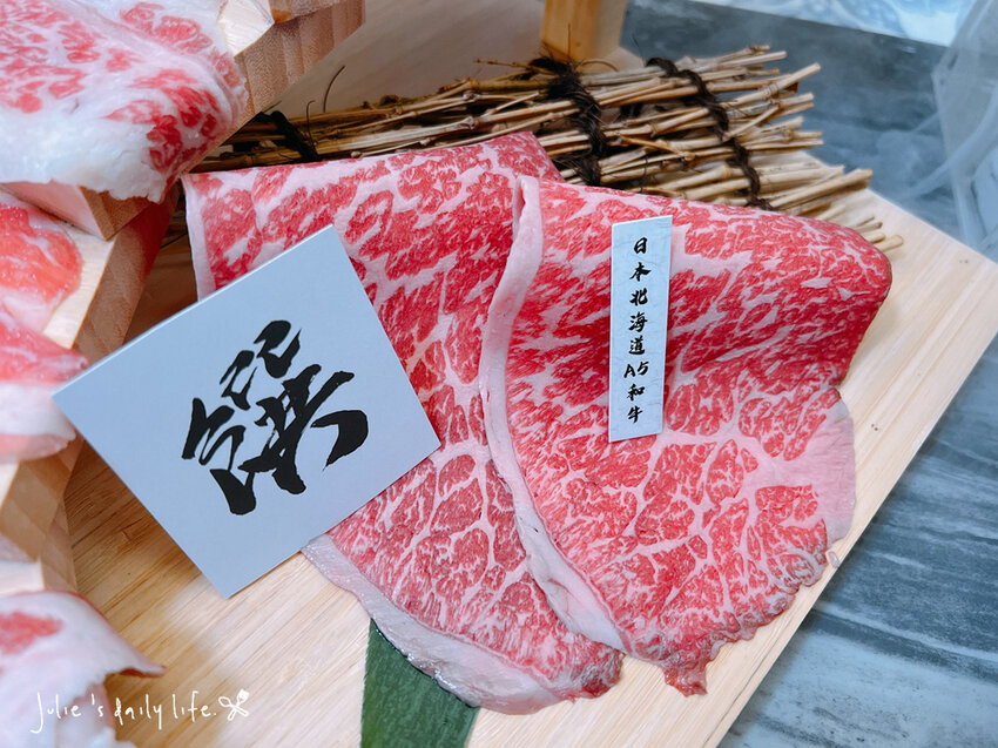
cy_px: 374
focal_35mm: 26
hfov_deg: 67.3
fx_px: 749
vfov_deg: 53.0
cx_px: 499
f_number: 1.5
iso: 200
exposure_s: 1/60
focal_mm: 5.7
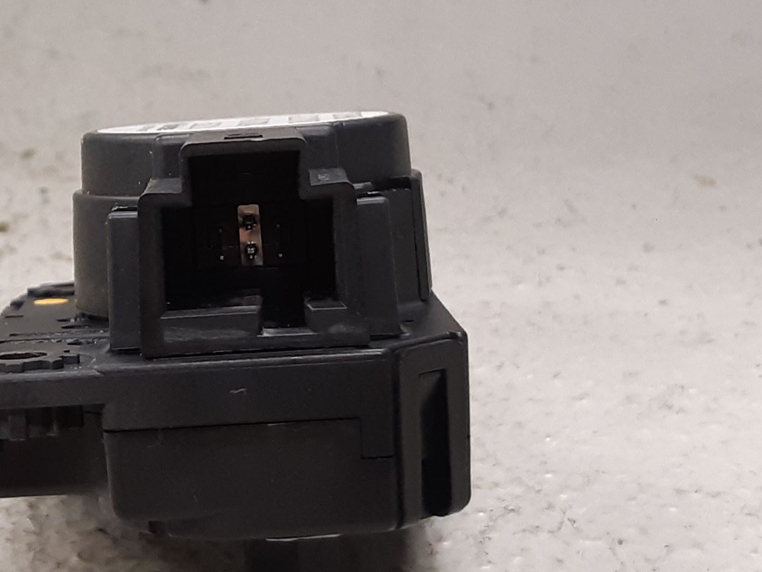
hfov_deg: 41.8
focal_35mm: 44
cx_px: 202
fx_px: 969
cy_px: 294
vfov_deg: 32.9
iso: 160
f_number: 1.7
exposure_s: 1/50
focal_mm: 3.93
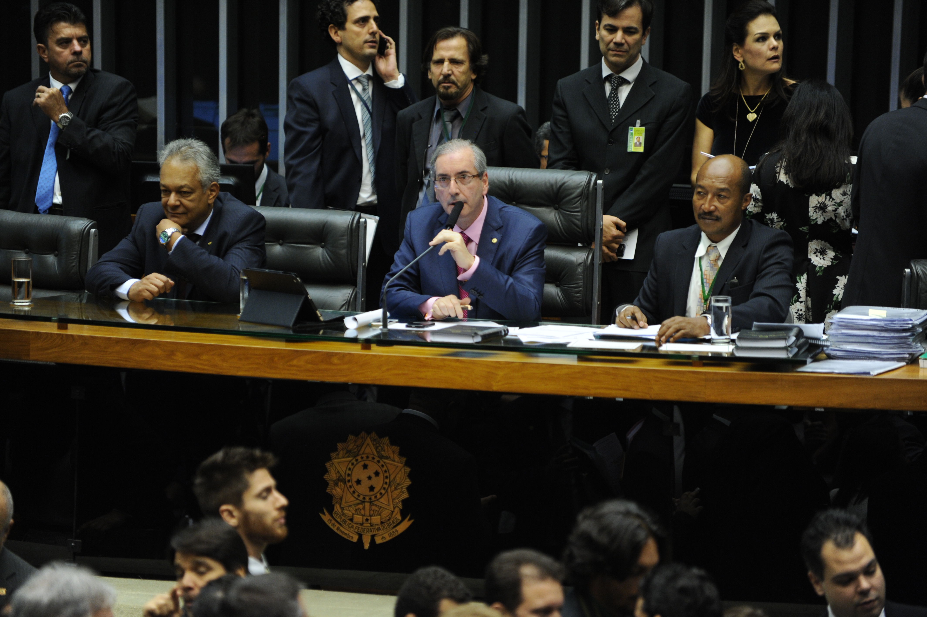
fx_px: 5147
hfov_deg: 10.3
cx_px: 464
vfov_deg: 6.9
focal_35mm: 200
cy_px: 308
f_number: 2.8
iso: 1250
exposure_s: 1/60
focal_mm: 200
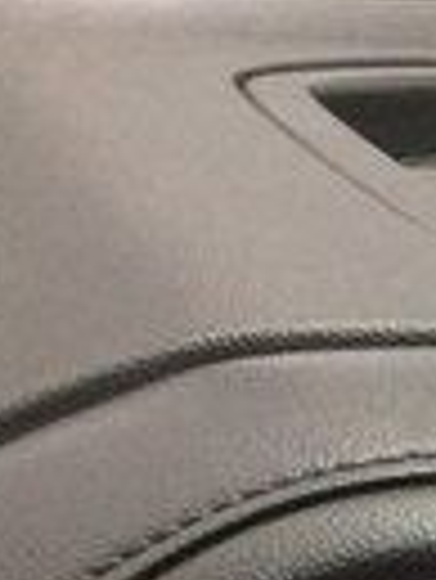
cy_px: 998
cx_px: 1263
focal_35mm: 158
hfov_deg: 8.2
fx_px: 2649
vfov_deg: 11.7
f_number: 2.4
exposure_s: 1/24
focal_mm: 3.3
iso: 125
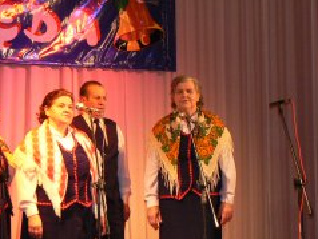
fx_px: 1499
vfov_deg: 9.1
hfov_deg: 12.1
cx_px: 65
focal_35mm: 163
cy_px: 123
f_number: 3.2
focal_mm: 16.2
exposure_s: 1/30
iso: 200
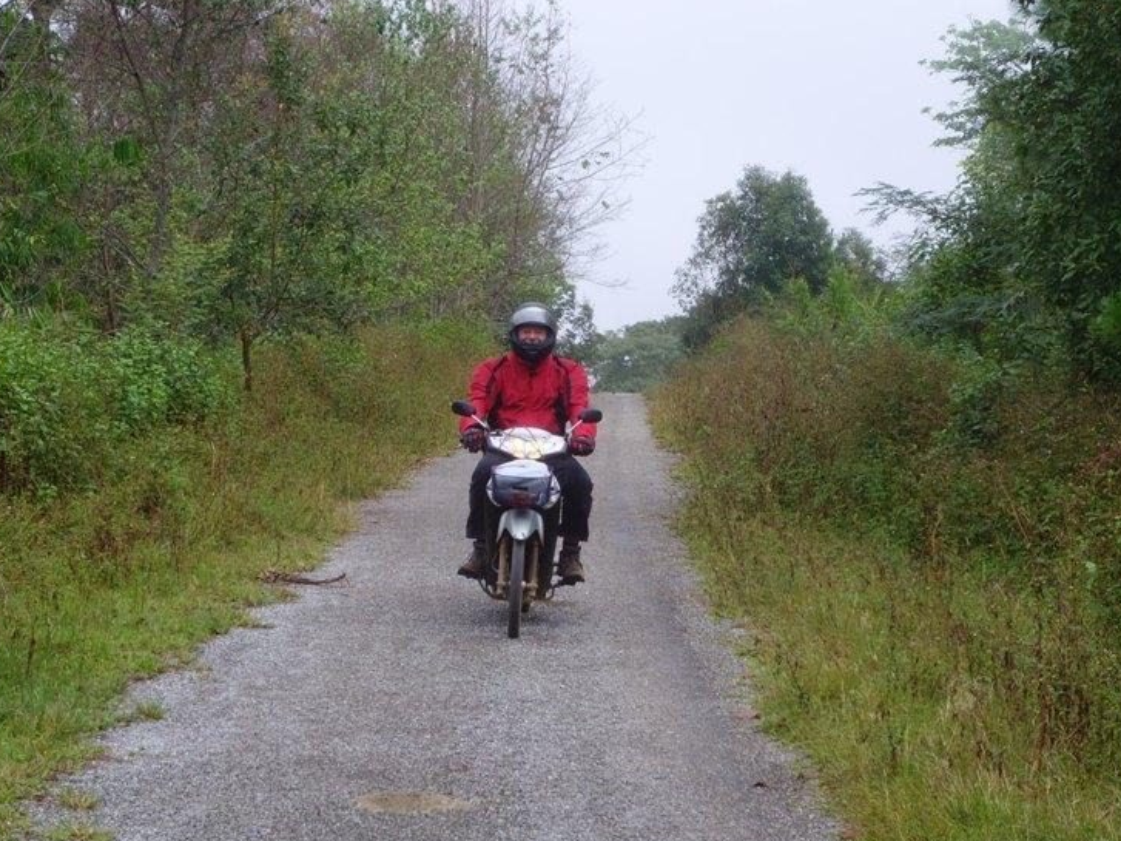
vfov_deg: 16.8
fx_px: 2849
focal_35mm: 88
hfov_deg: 22.3
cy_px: 401
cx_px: 523
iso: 80
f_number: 7.4
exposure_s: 1/180
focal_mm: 13.7
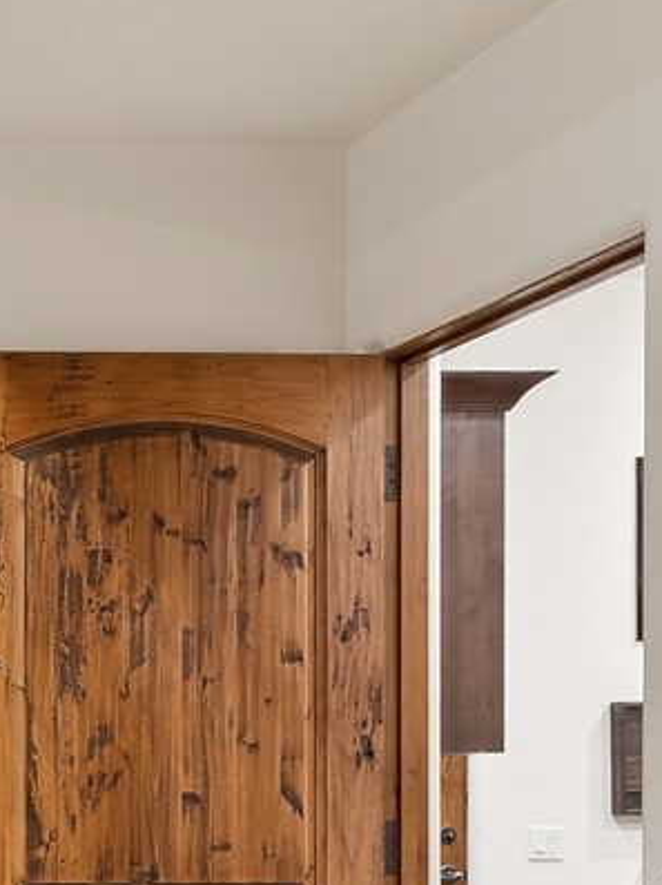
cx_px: -653
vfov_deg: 24.2
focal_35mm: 79
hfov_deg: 15.2
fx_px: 2018
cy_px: 765
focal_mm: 10
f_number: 6.3
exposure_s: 1
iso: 100
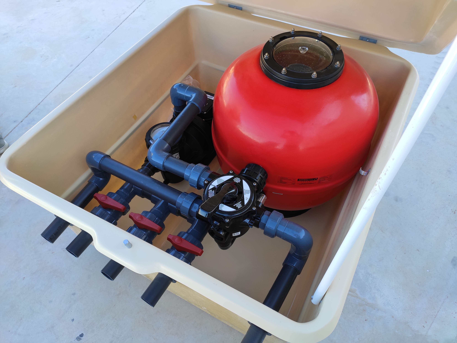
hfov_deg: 67.3
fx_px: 343
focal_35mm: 26
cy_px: 172
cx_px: 228
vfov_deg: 53.1
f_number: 1.75
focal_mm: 4.77
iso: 112
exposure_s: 1/213
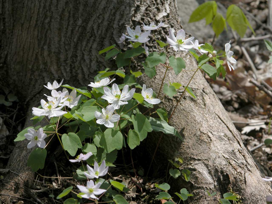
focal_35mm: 191
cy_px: 102
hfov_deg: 10.4
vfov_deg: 7.8
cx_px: 136
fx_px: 1501
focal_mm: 48.5
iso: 100
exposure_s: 1/323
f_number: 8
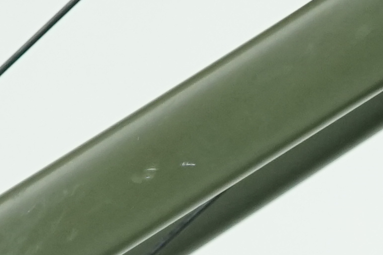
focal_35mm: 273
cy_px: 844
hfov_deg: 7.4
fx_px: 2905
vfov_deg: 4.7
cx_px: 571
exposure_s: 1/200
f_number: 5.6
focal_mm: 35
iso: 1600
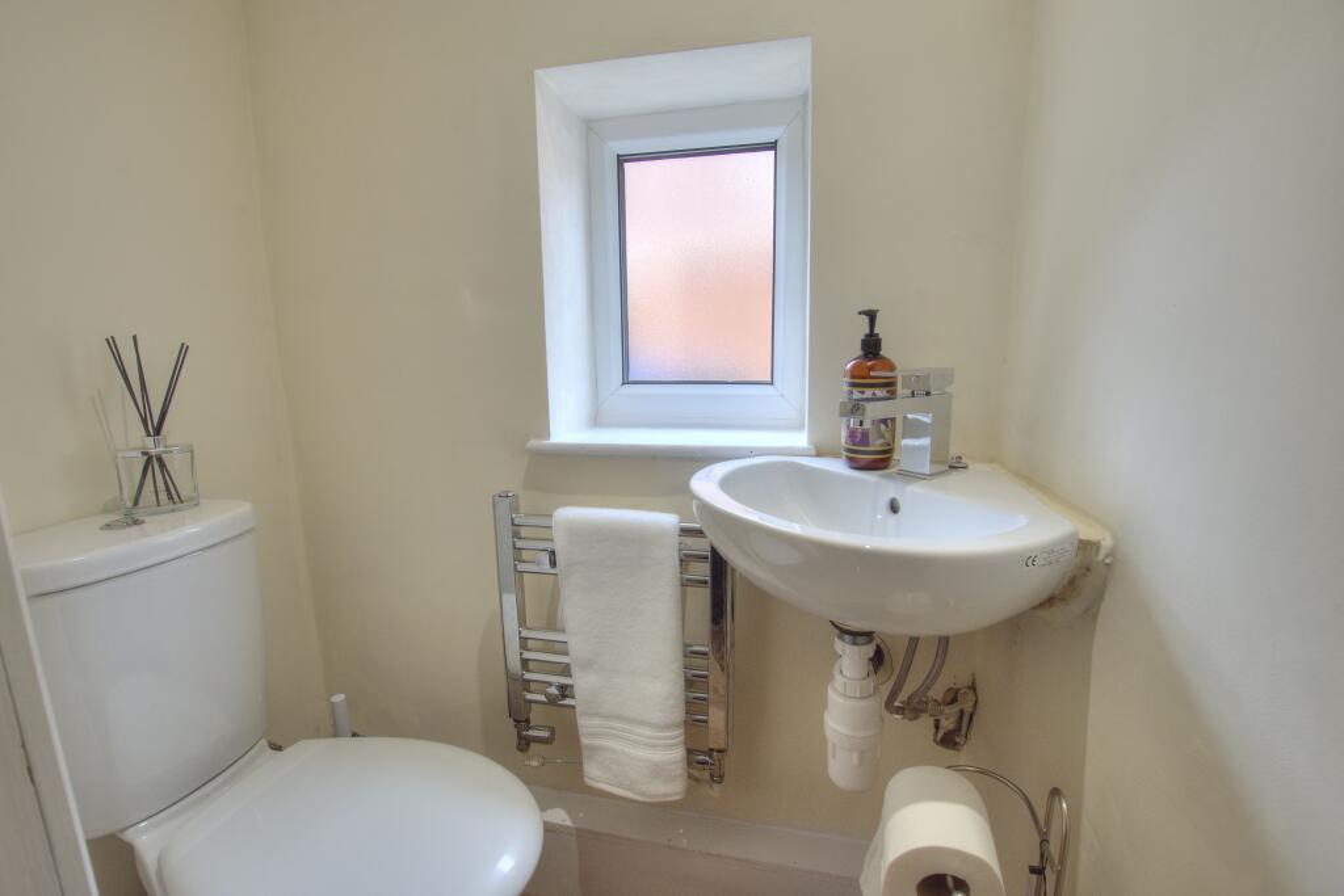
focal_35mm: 15
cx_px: 672
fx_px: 560
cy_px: 448
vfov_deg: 77.3
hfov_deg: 100.4
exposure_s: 1/40
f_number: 8
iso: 400
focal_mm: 10
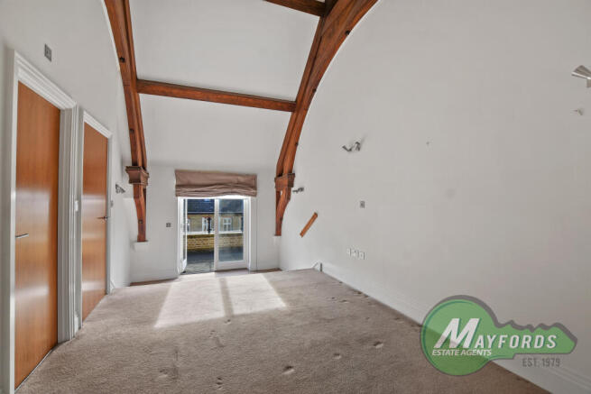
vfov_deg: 77.4
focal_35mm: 15
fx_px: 246
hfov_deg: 100.4
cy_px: 197
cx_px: 296
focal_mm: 10
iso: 160
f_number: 5.6
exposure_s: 1/25
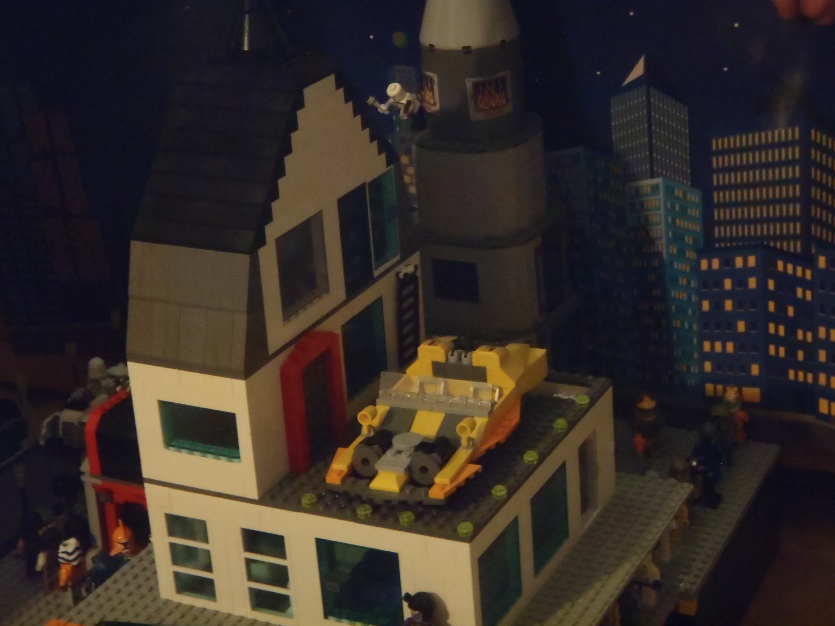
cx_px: 418
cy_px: 313
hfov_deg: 29.8
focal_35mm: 65
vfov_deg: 22.6
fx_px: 1568
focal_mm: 11.76
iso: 800
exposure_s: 1/8
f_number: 4.7
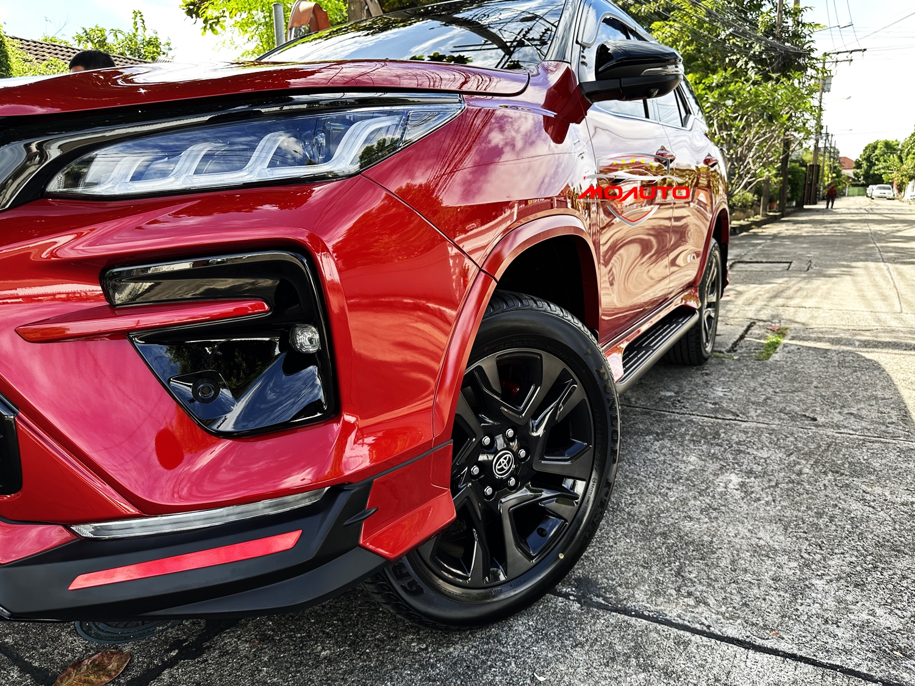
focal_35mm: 24
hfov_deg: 71.6
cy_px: 343
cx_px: 458
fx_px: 634
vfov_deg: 56.8
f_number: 1.78
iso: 80
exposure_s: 1/630
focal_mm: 6.86
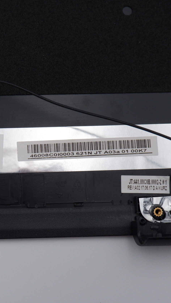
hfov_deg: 20.3
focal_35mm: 57
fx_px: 459
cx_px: -8
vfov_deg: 36.6
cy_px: 151
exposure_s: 1/500
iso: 800
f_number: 6.4
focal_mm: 24.9
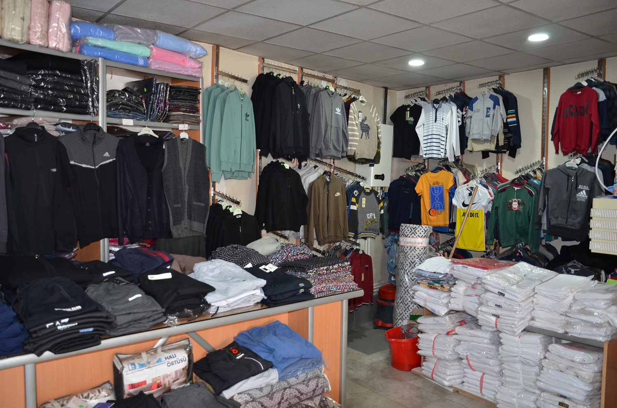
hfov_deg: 62.0
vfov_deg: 43.4
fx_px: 513
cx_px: 308
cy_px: 204
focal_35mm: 30
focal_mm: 20
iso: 800
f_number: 3.5
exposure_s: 1/60
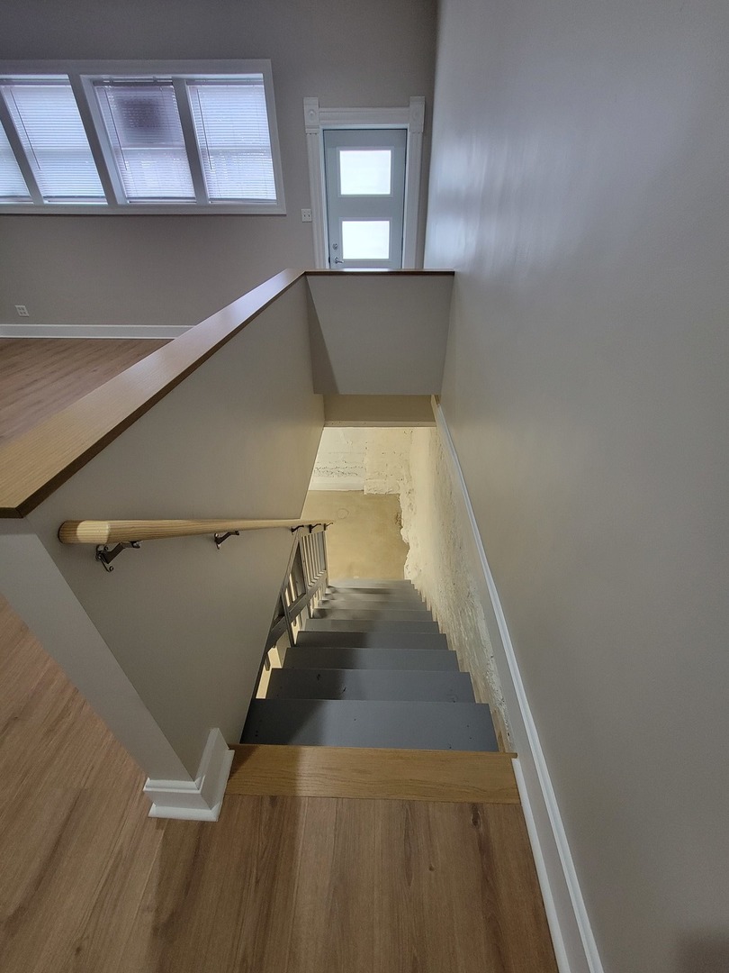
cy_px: 486
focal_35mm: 13
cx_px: 364
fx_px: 365
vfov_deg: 106.2
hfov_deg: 89.9
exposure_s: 1/40
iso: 320
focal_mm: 2.2
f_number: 2.2
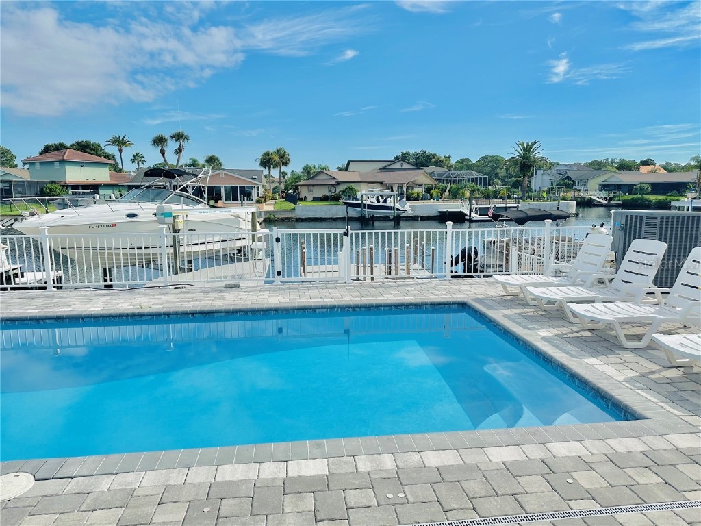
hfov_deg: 71.6
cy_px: 263
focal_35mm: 24
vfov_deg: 56.8
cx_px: 350
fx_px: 486
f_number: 1.78
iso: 80
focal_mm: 6.86
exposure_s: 1/6623
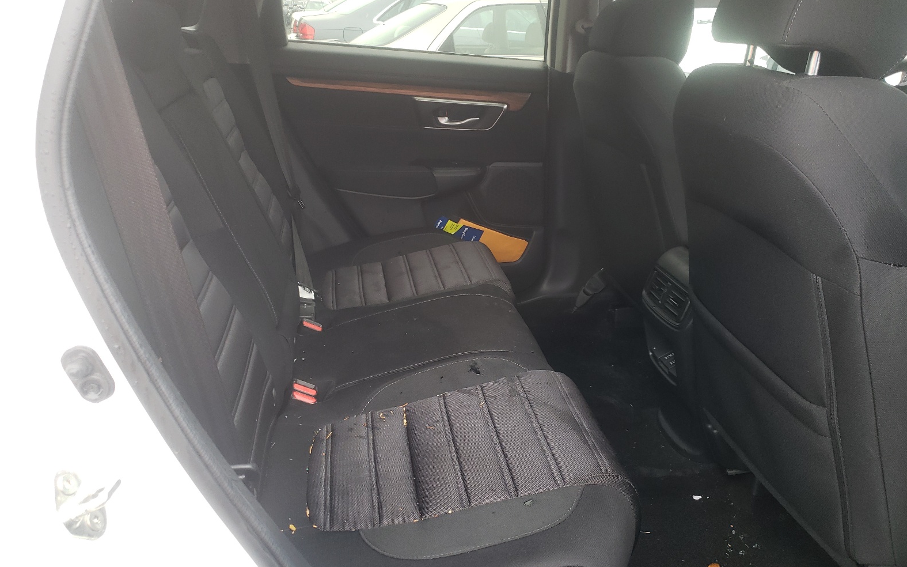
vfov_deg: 44.5
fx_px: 692
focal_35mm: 28
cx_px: 450
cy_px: 259
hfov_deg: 66.5
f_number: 1.5
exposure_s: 1/120
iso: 82
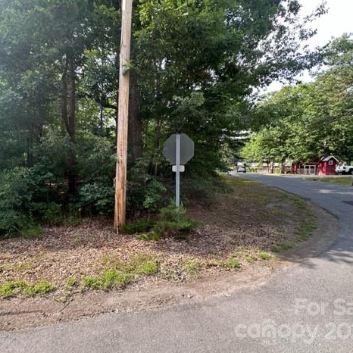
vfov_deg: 84.0
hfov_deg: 82.7
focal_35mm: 17
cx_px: 136
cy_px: 173
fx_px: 196
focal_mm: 2.22
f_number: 2.2
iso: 40
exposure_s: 1/167
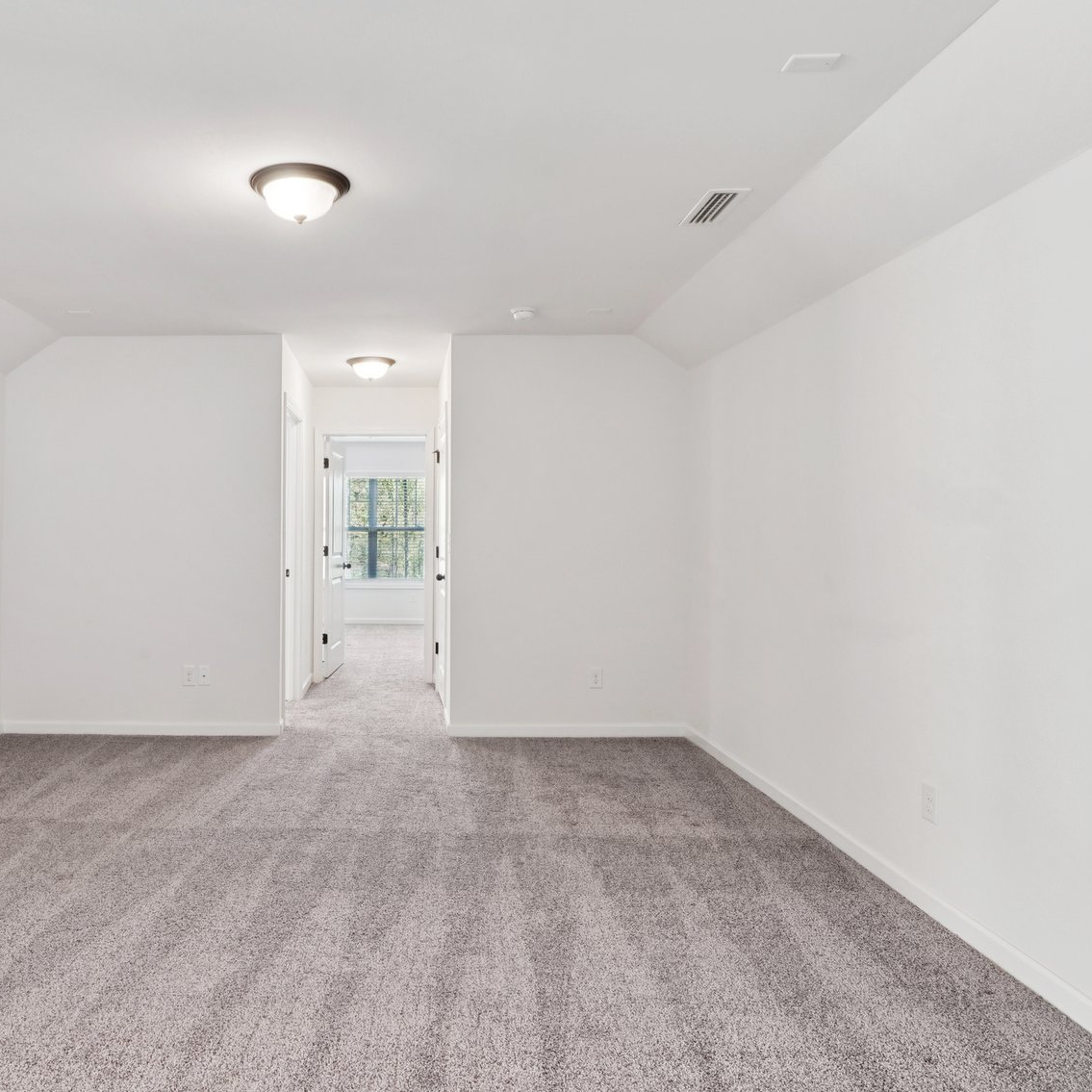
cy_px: 532
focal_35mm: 23
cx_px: 363
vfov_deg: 67.2
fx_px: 821
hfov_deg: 65.5
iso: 400
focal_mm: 10
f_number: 8
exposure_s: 1/4
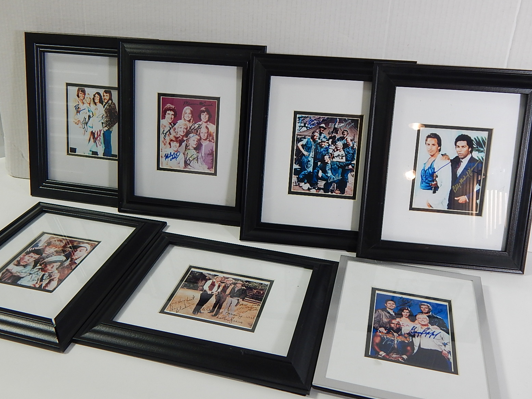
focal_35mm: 32
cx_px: 263
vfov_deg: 44.2
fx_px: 492
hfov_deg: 56.8
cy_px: 199
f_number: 3.2
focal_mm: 5.6
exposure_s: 1/30
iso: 180
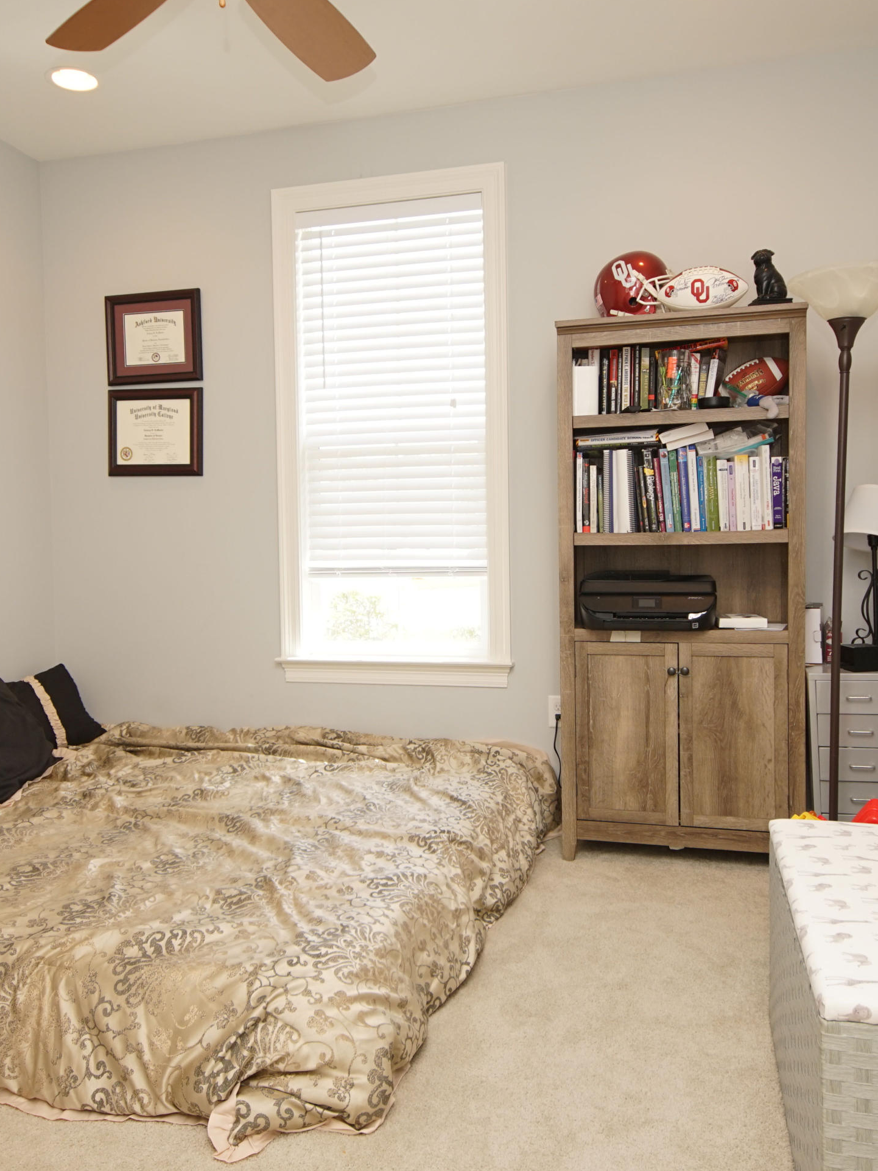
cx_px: 452
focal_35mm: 27
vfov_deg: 65.3
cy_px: 576
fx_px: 913
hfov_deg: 51.3
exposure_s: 1/60
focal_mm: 12
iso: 250
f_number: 4.5
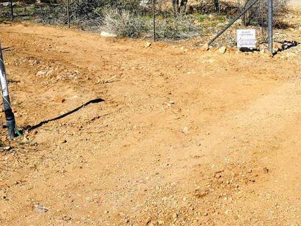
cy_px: 40
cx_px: 216
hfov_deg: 28.6
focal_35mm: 67
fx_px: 583
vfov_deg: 21.6
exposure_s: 1/662
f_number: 1.7
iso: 12
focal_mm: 6.3
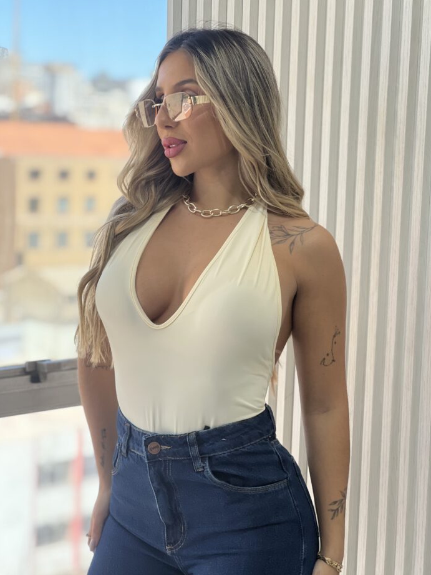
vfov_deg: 25.0
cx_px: 216
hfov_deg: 18.9
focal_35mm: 78
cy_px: 288
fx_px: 1295
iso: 80
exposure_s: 1/120
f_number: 2.8
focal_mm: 9
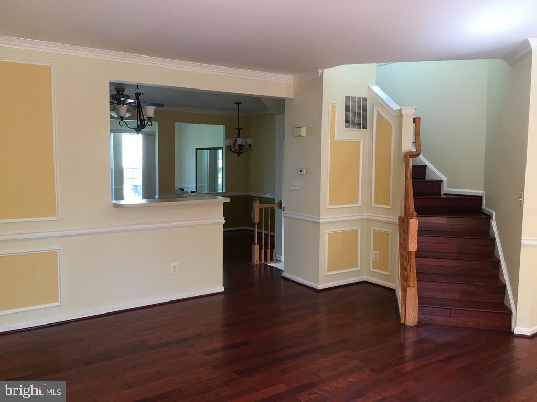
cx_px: 268
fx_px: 450
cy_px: 201
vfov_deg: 48.2
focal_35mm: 29
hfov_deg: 61.7
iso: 40
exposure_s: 1/30
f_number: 2.2
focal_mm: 4.15
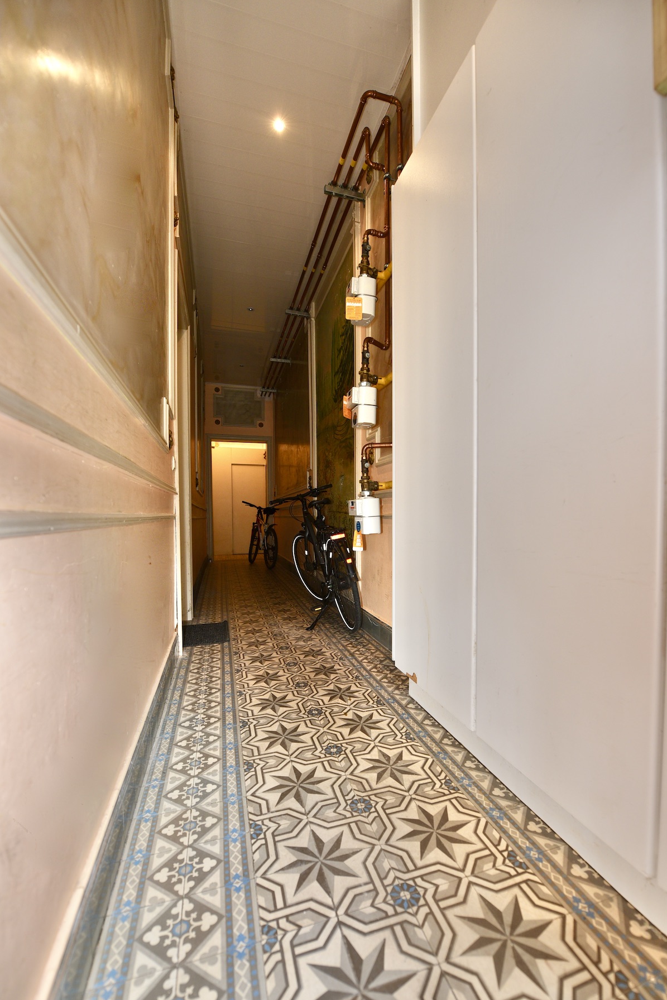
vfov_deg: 100.3
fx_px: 417
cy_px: 529
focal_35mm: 15
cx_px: 357
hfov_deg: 77.2
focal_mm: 14
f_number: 3.5
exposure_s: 1/60
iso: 200
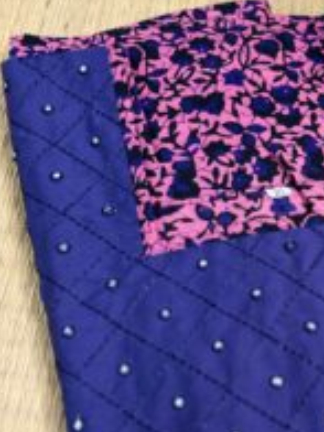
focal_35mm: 49
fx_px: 612
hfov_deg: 27.9
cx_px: 326
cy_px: 322
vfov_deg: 38.0
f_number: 1.78
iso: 500
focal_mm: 6.76
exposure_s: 1/50
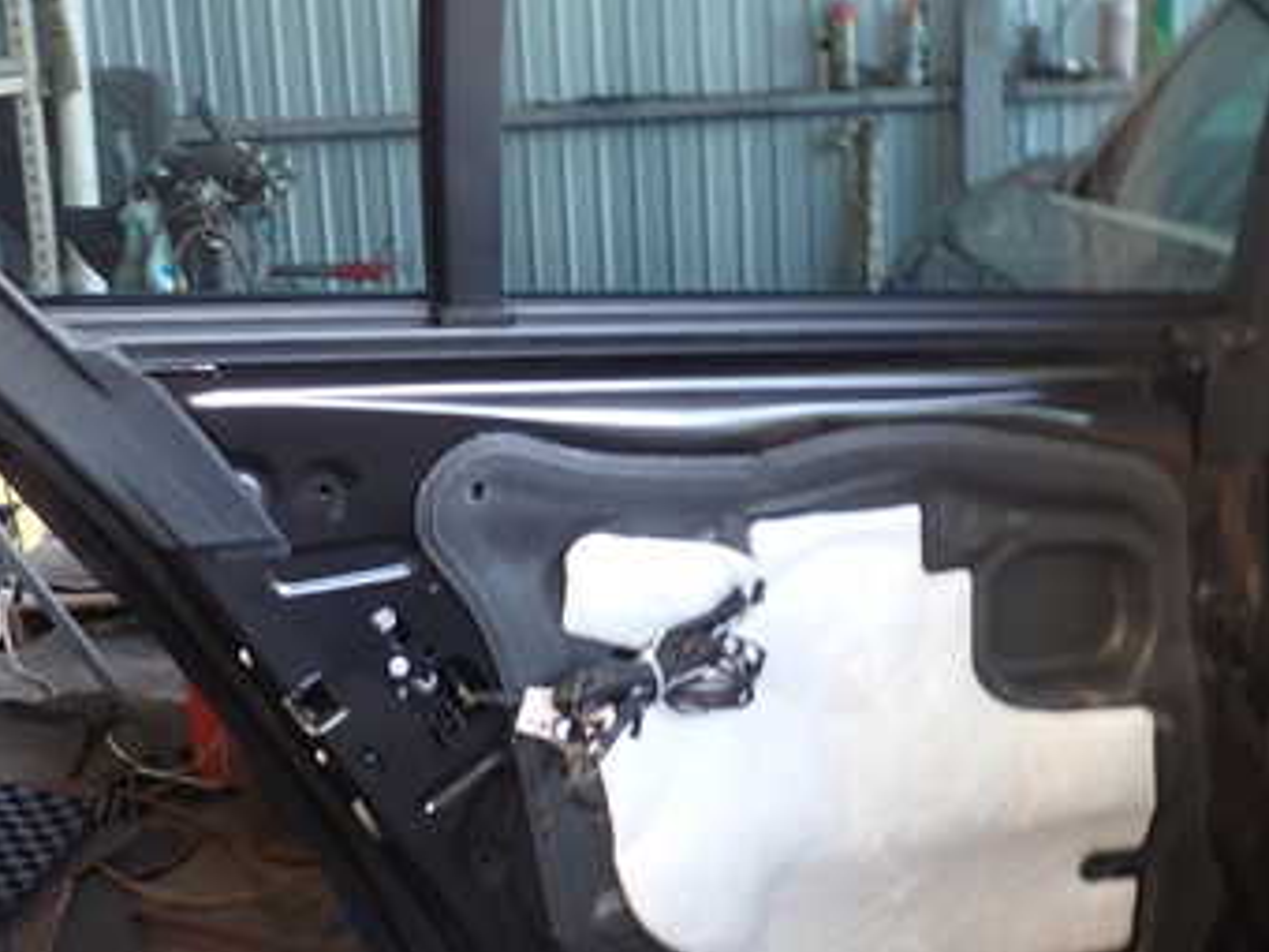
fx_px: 1943
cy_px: 418
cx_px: 605
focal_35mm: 53
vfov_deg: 27.5
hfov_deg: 36.2
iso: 200
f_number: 2.3
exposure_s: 1/30
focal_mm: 5.4
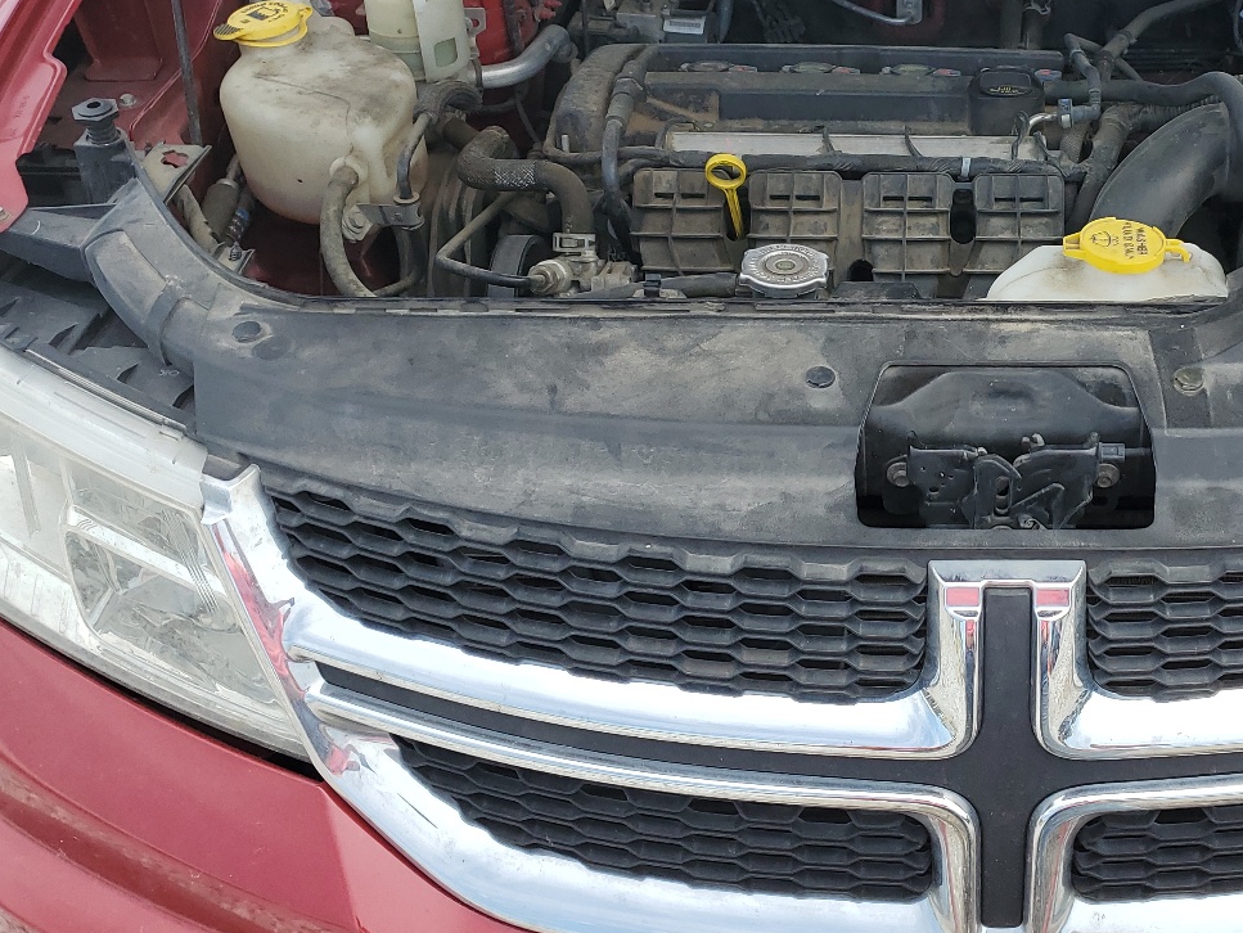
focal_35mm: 43
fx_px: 1545
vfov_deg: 33.2
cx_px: 968
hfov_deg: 42.2
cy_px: 271
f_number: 1.5
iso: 50
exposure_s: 1/1250
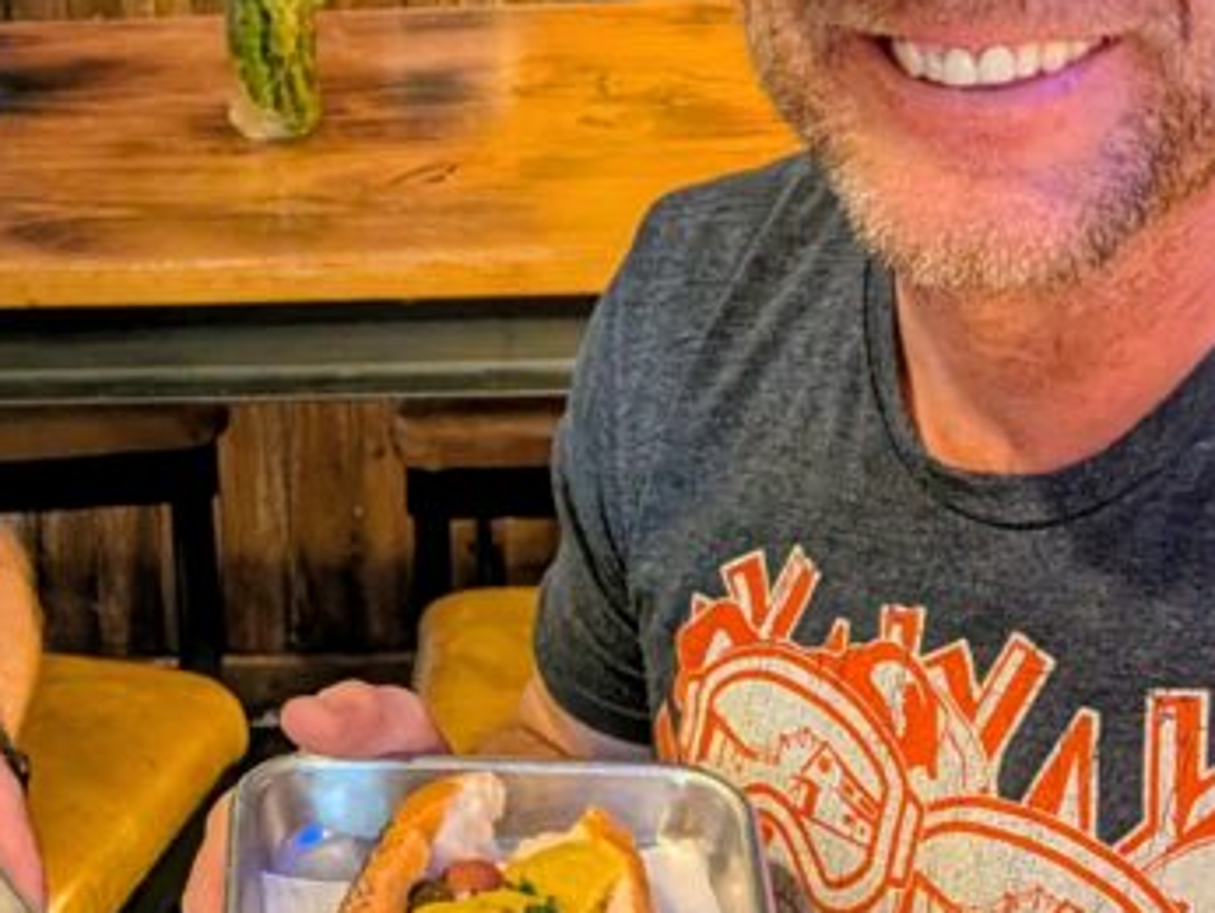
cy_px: 586
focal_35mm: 71
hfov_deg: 26.8
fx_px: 2494
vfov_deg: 20.7
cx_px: 239
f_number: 1.7
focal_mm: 4.53
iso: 1118
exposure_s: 1/60
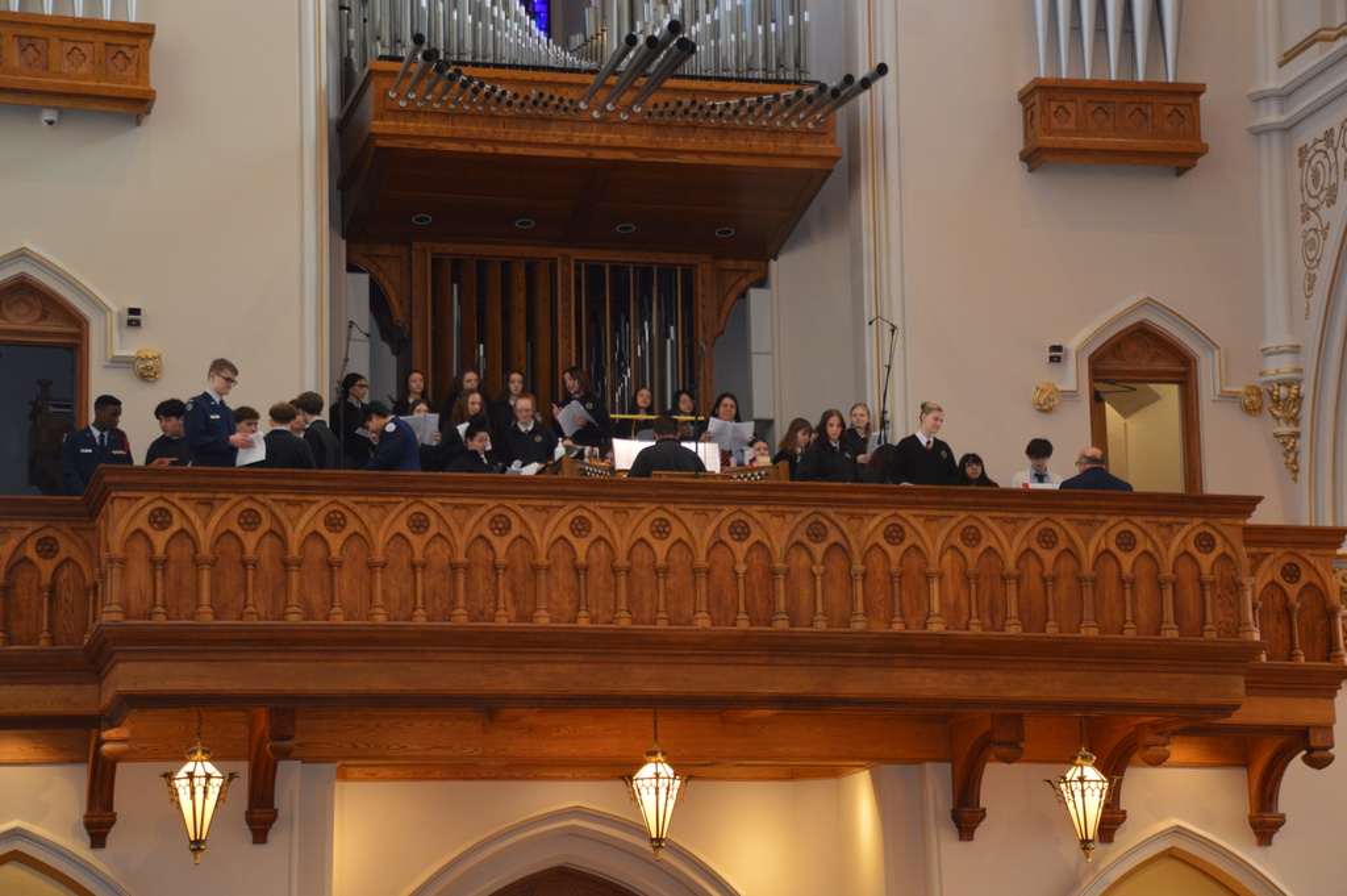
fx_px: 3253
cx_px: 674
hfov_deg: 23.4
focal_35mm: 87
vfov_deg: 15.7
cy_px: 448
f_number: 5
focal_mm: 58
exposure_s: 1/60
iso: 900
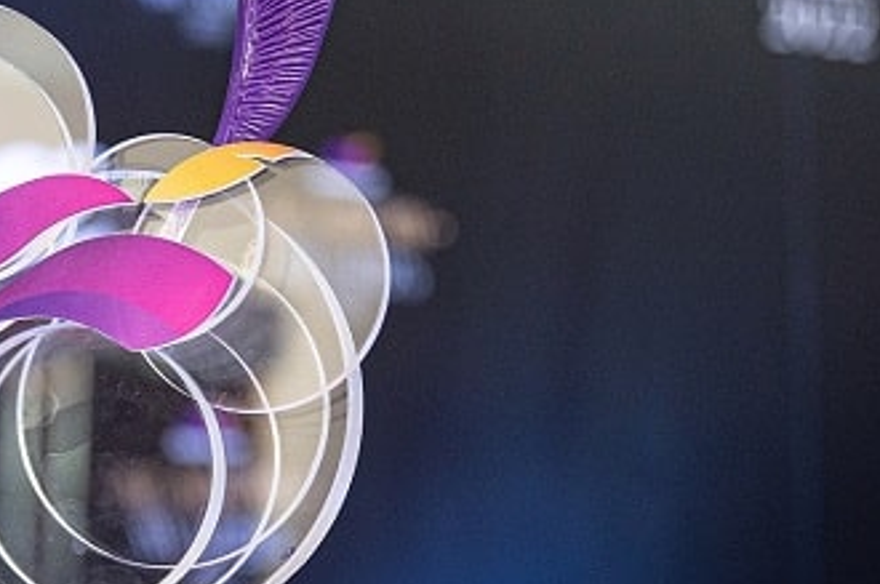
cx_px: -189
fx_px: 2258
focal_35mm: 93
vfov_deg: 14.7
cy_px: 340
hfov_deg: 20.5
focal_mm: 30.5
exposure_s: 1/160
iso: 1600
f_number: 2.8
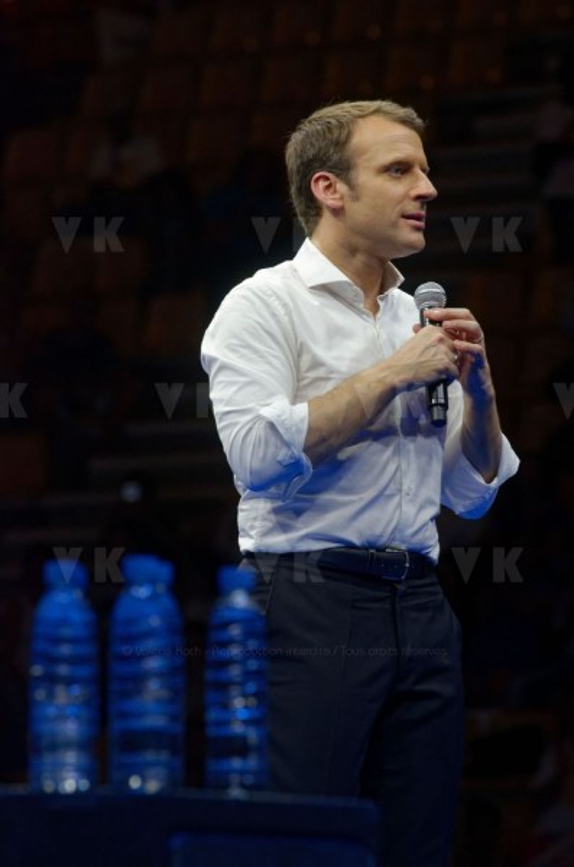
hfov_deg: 4.6
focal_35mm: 300
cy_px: 434
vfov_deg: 6.9
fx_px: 7212
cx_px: 287
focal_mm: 200
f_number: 5.6
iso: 1000
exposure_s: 1/100
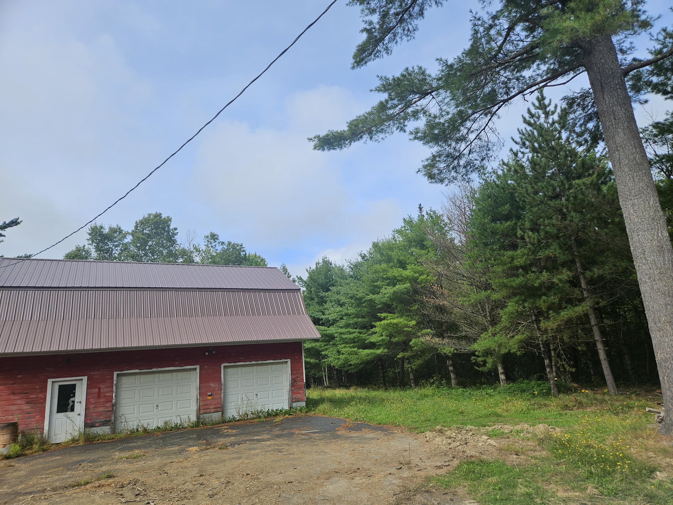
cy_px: 252
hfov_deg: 73.9
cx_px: 336
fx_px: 447
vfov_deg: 58.9
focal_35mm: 23
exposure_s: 1/2032
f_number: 1.8
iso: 25
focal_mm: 5.4
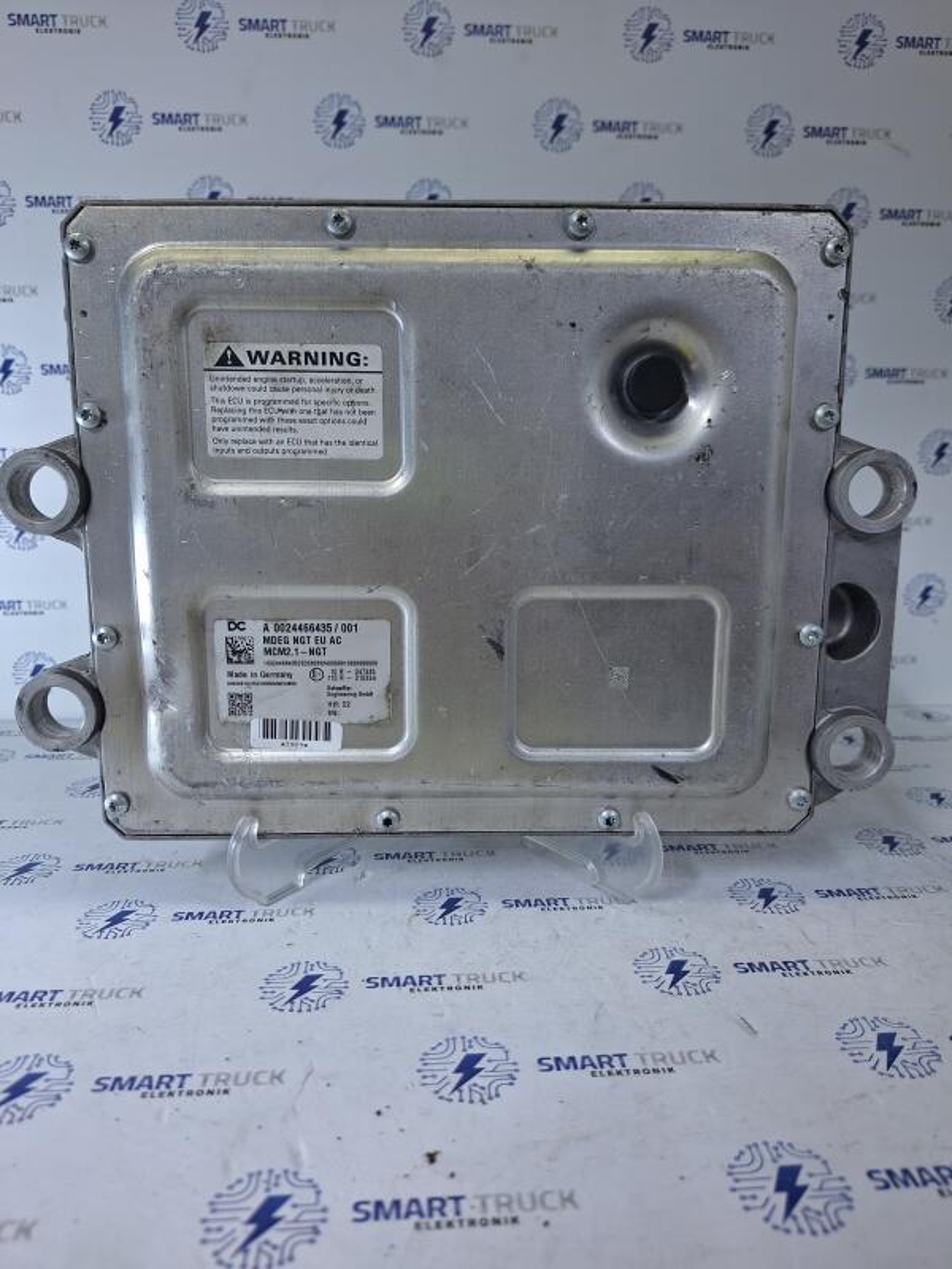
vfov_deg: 73.9
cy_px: 634
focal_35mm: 23
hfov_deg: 58.9
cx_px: 476
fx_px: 843
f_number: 1.8
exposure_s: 1/50
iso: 125
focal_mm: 5.54
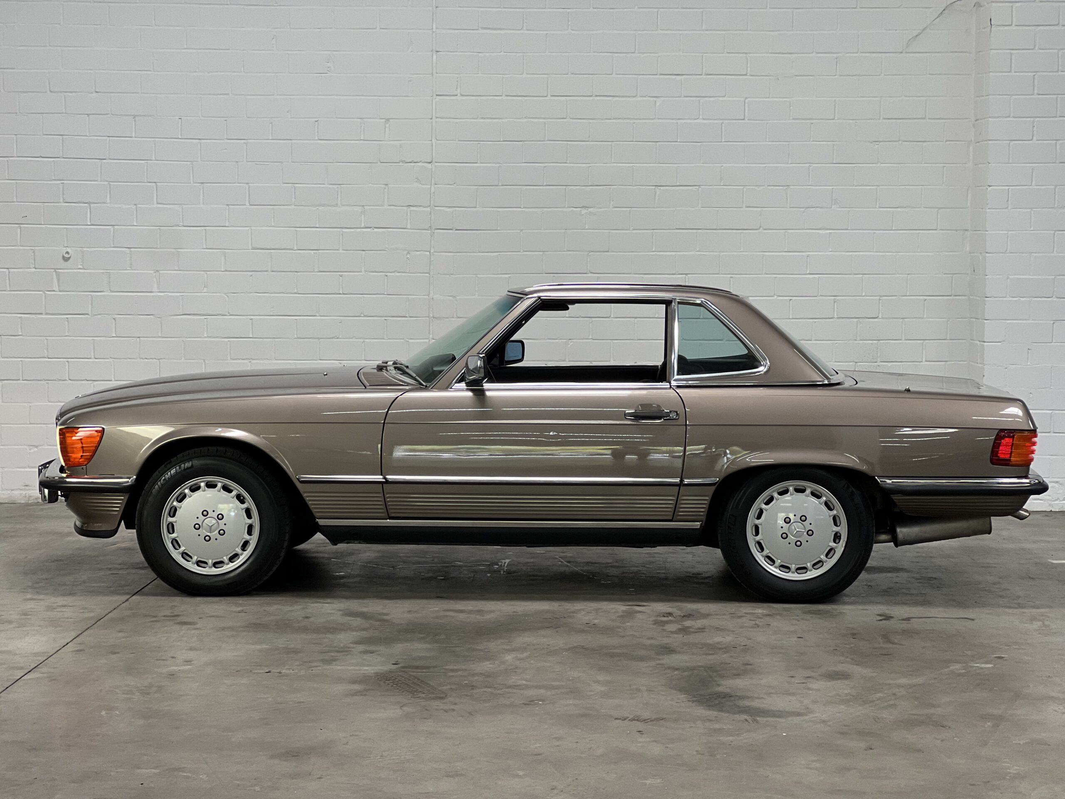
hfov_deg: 25.3
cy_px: 400
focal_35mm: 77
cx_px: 532
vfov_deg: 19.1
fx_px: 2369
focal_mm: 9
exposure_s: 1/33
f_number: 2.8
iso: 125
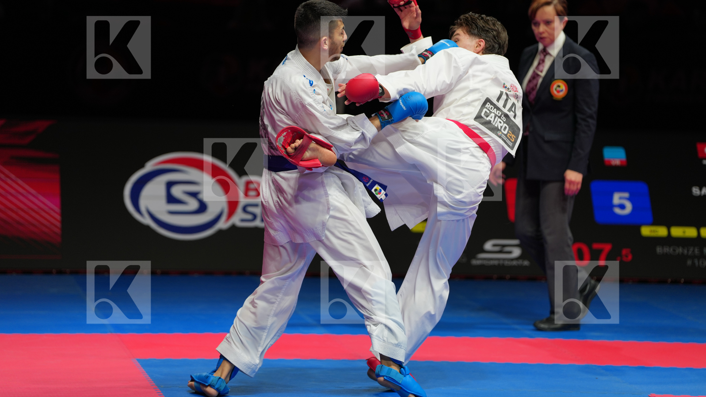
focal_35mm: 171
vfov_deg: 7.1
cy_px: 170
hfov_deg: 12.6
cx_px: 353
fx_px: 3201
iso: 400
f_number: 2.8
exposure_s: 1/1000
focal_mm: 163
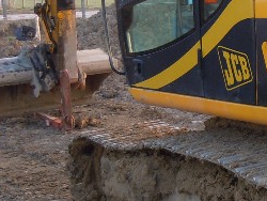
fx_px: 741
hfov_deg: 19.2
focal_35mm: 96
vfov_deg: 15.4
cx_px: 328
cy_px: 48
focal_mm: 5.4
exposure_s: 1/100
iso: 100
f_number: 3.5
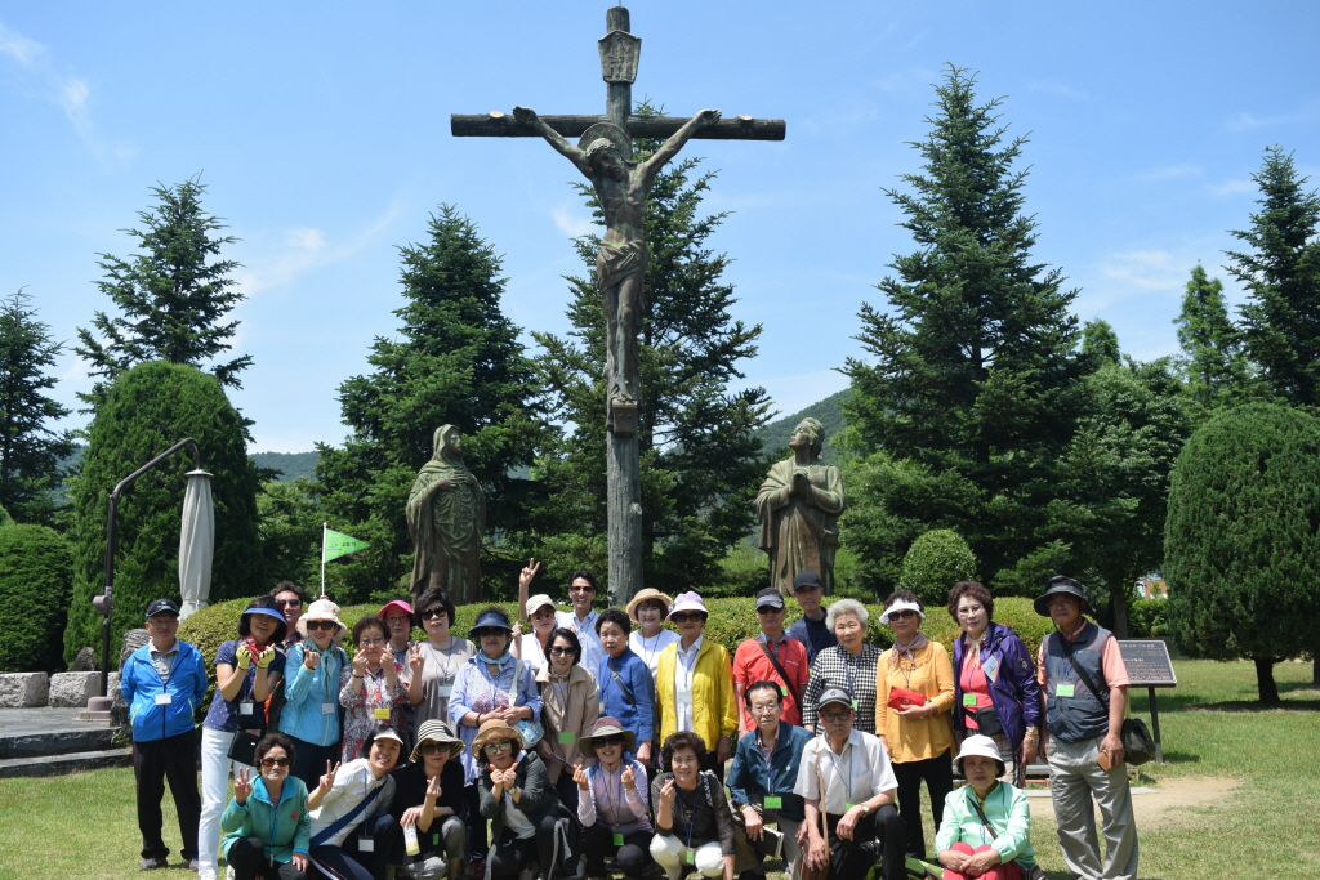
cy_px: 440
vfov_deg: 40.0
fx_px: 1210
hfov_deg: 57.2
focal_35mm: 33
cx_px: 660
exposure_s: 1/2000
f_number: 6.3
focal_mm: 22
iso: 640
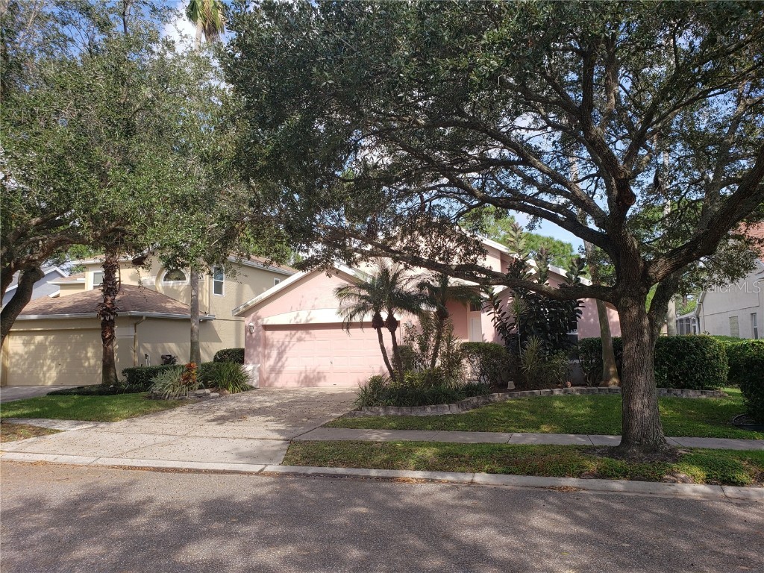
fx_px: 574
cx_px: 382
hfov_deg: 67.3
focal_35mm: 26
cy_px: 286
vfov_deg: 53.1
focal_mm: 4.3
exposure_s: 1/861
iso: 50
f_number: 2.4
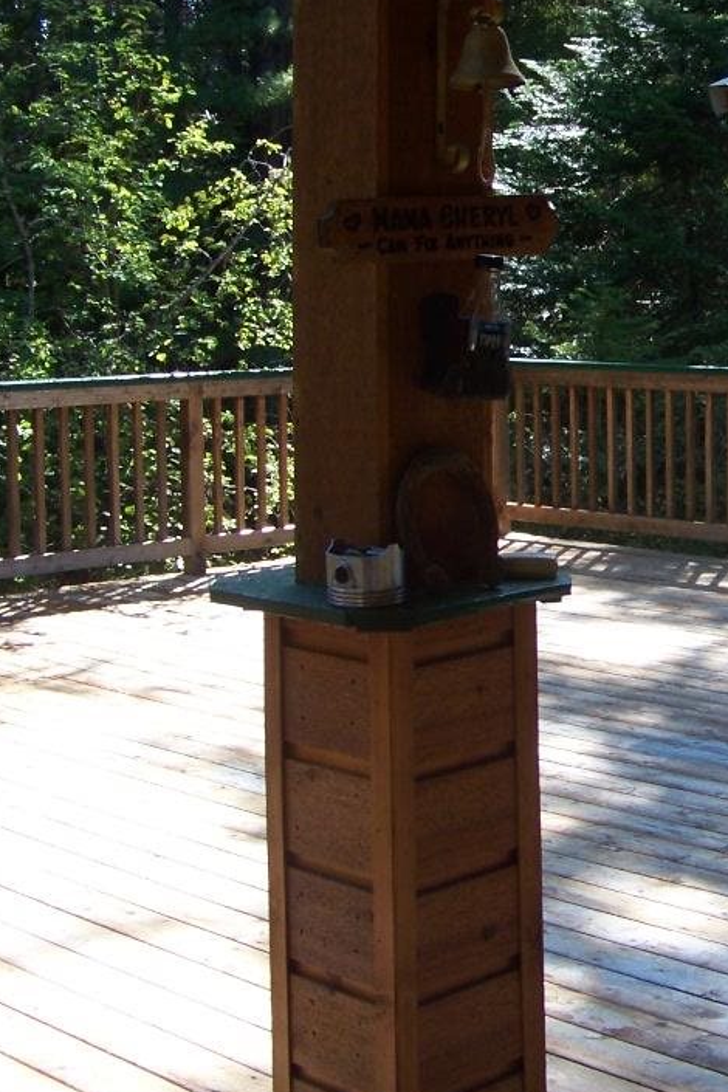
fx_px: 2063
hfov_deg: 19.6
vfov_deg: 29.6
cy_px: 471
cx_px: 683
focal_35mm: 68
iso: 64
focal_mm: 5.85
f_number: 2.8
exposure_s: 1/250
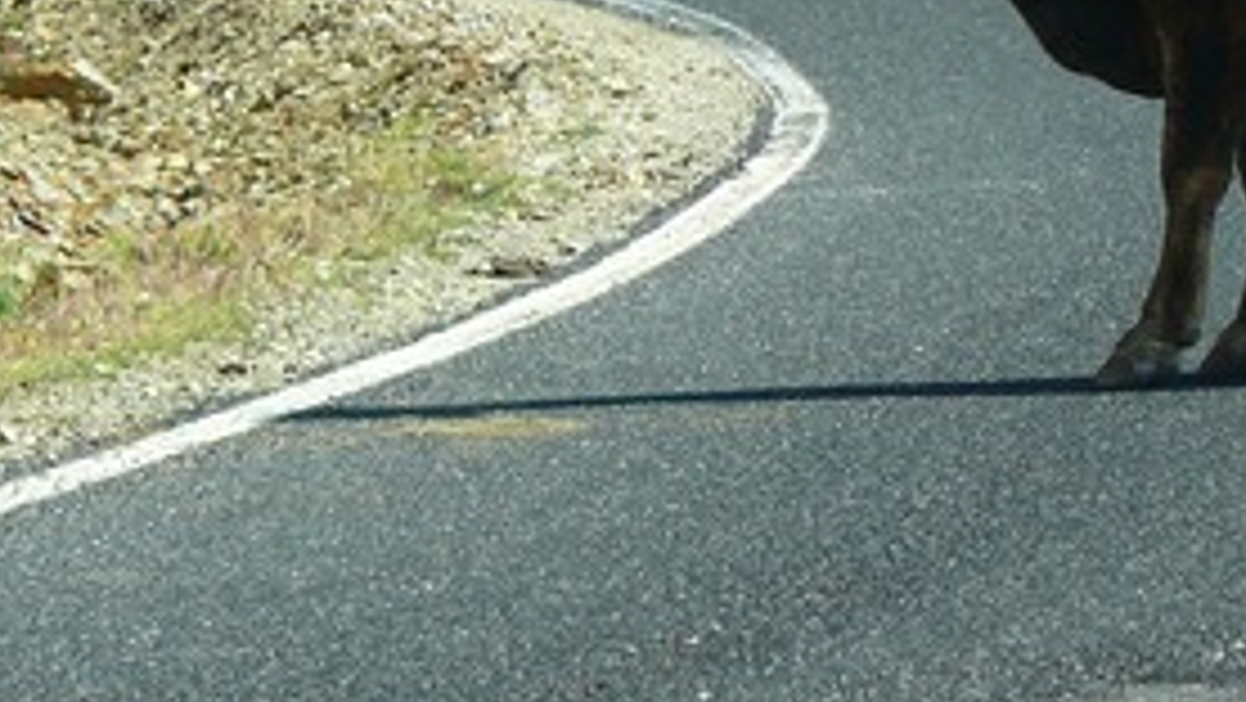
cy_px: -288
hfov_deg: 4.5
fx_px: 15896
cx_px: 972
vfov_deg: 2.5
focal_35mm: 481
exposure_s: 1/200
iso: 100
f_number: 4
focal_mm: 34.4
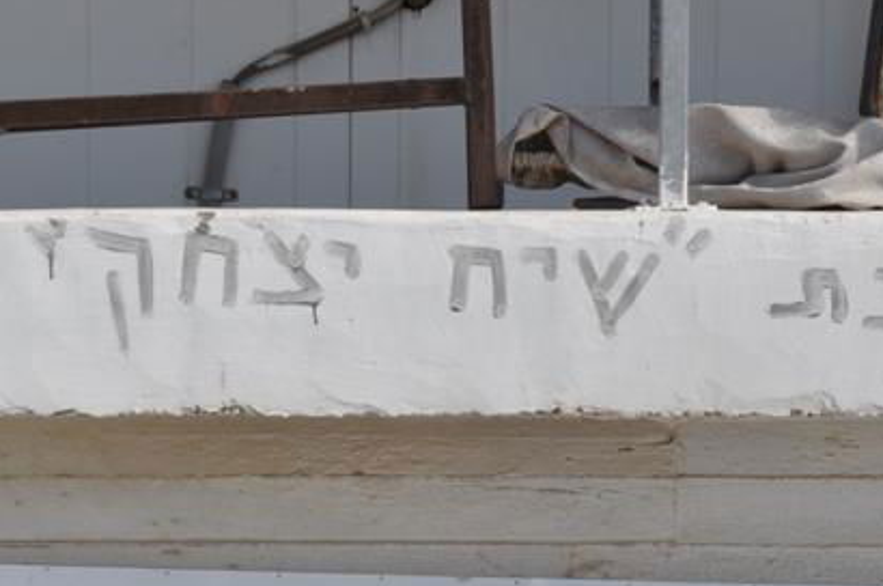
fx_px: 6888
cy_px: 586
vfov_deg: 4.9
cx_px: 101
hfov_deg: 7.3
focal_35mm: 281
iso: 200
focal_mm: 75
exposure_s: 1/400
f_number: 10
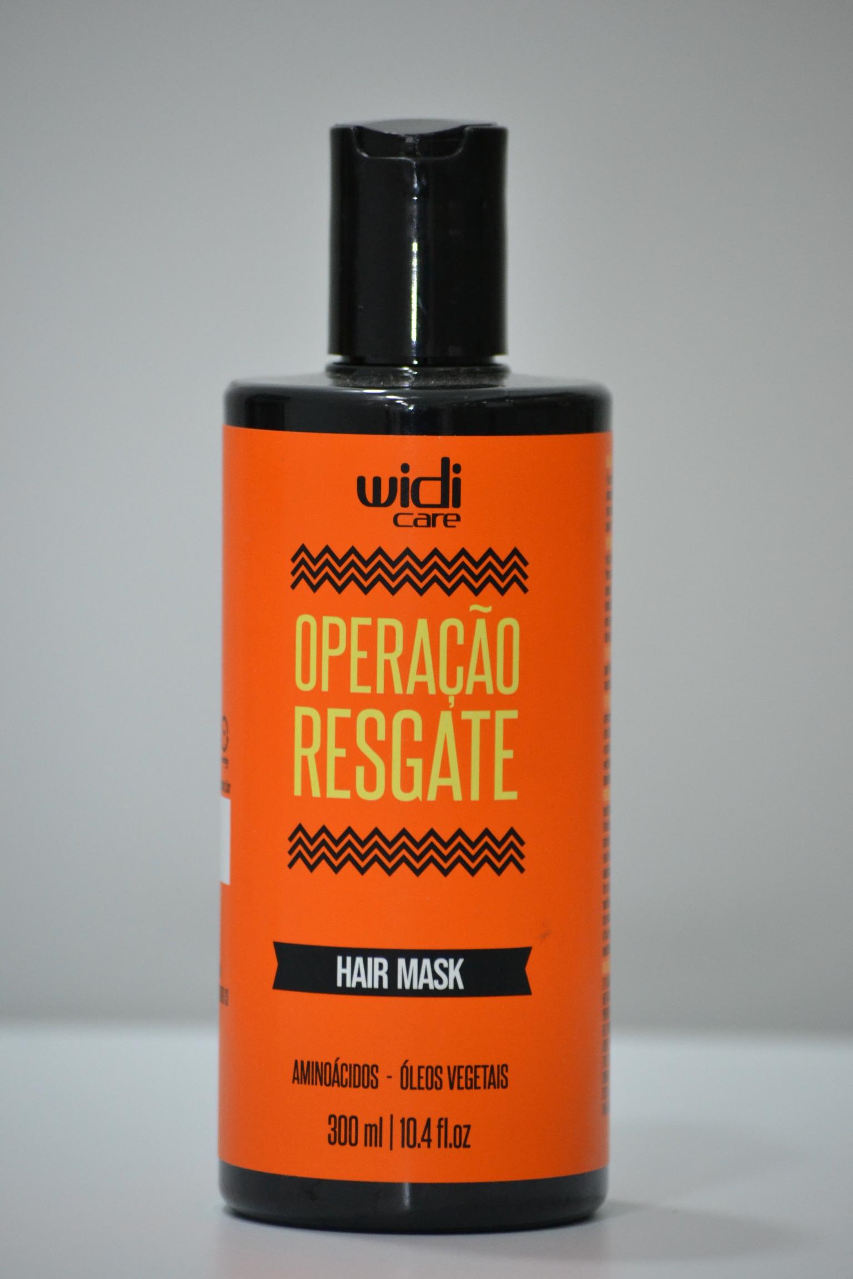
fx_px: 6664
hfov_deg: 7.3
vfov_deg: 11.0
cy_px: 640
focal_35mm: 188
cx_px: 426
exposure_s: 1/125
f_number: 5
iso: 1600
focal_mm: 125
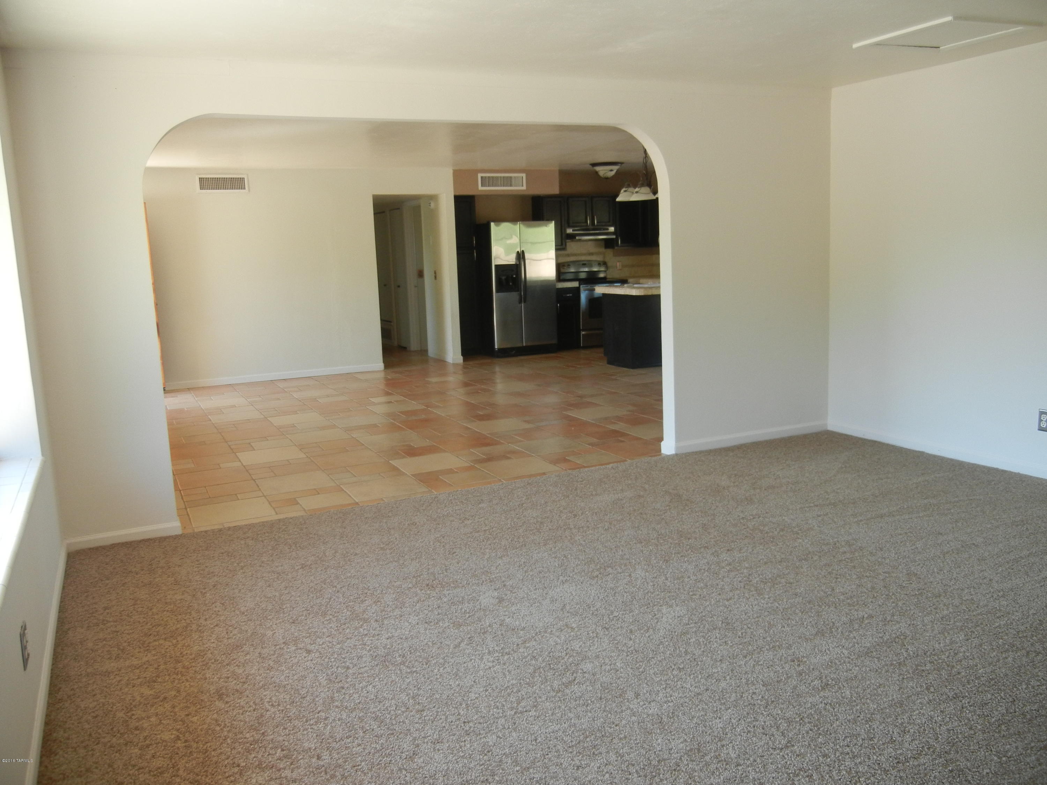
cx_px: 524
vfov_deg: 46.8
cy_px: 392
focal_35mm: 30
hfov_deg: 60.0
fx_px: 907
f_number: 3.5
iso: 160
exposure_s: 1/40.4
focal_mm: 5.4
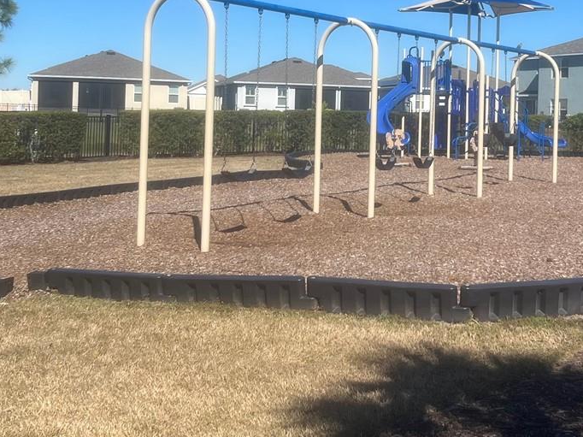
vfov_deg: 23.7
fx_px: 1027
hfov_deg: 31.5
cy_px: 102
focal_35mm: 61
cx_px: 380
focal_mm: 5.7
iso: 50
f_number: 1.5
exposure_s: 1/5587
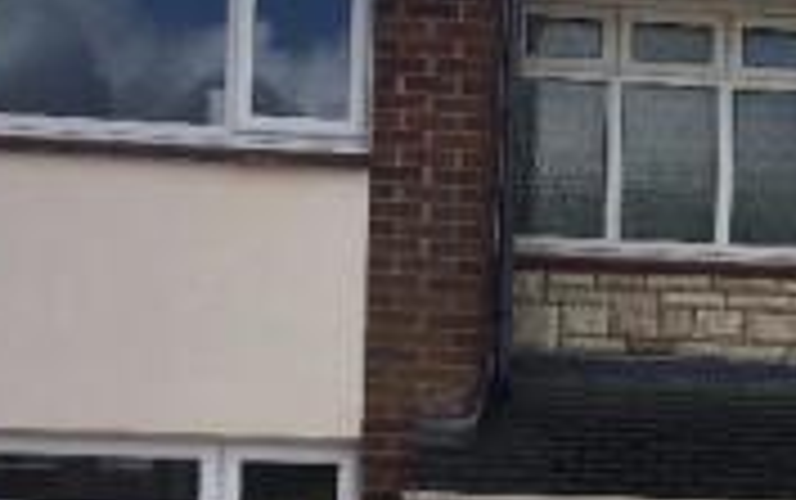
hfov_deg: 19.4
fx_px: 2193
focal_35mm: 101
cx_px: 960
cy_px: 466
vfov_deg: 12.9
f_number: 2.2
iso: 25
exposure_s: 1/1166
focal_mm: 4.15
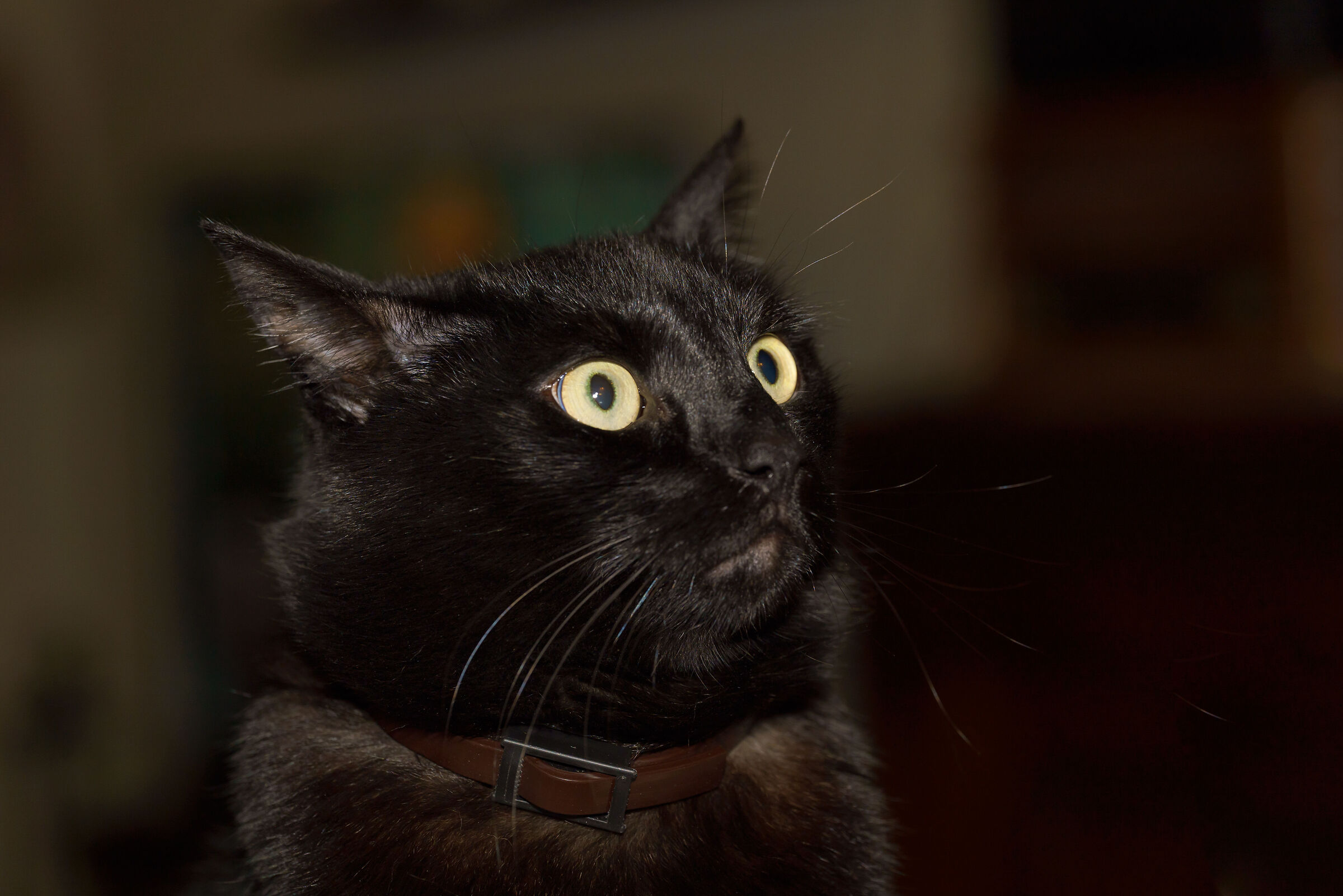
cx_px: 672
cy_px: 448
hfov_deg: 19.5
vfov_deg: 13.0
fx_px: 3917
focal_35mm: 105
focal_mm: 105
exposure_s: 1/250
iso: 200
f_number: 4.5
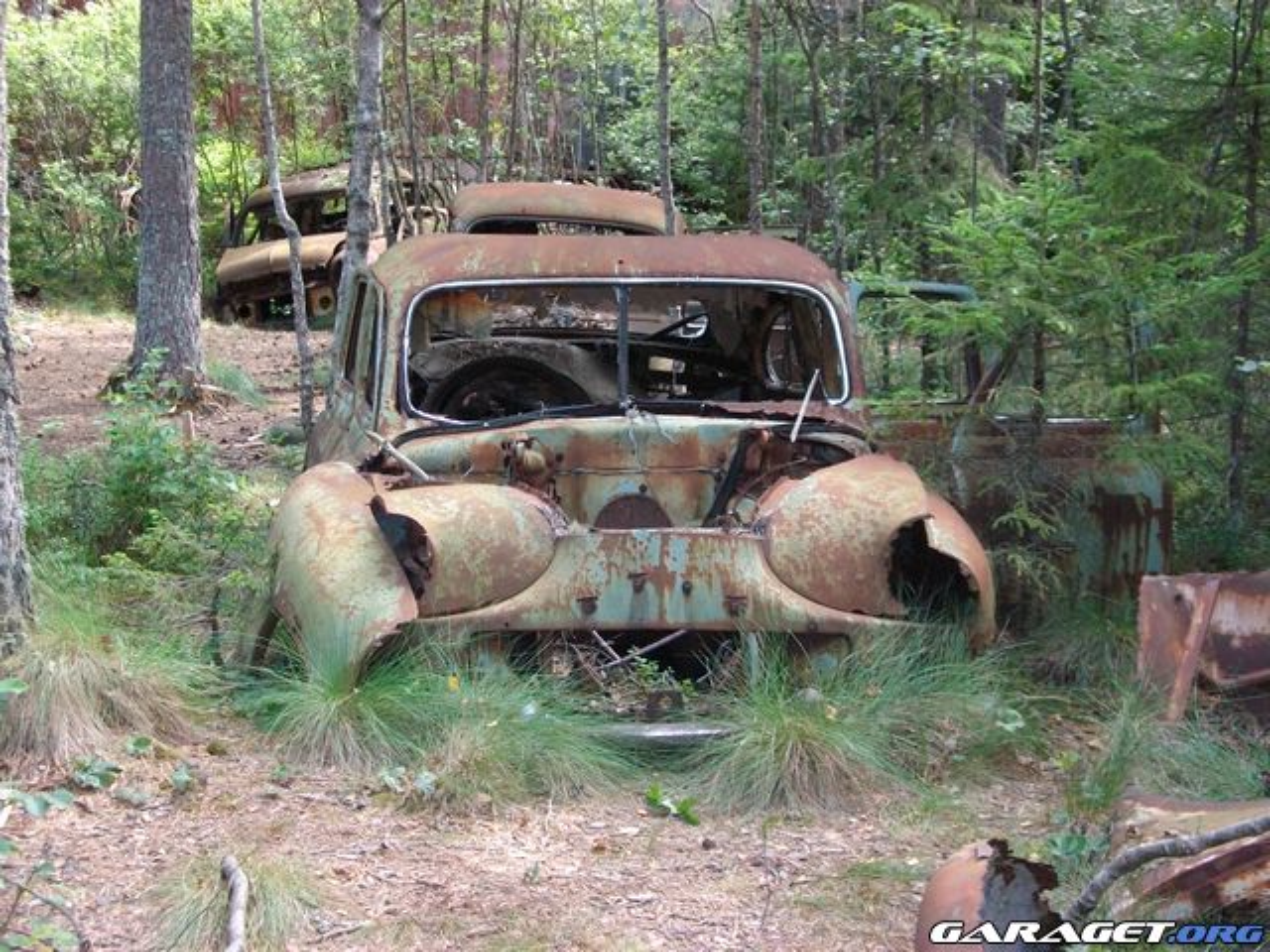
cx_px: 635
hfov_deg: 31.2
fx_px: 2275
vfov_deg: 23.7
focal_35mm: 62
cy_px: 476
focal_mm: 11
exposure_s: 1/79.3
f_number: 4.1
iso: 211
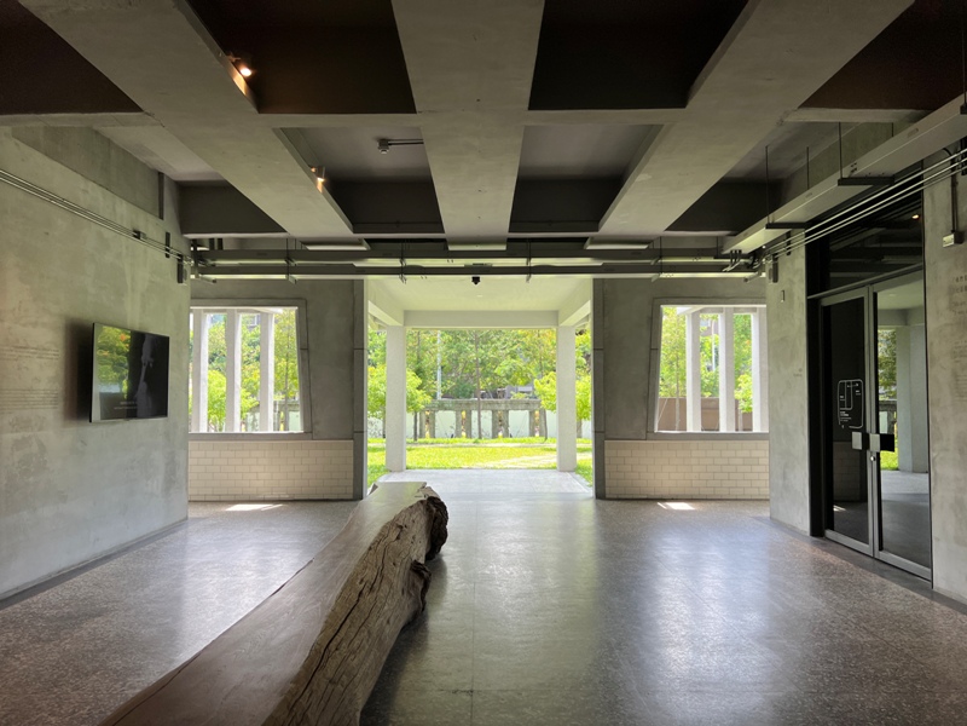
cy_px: 363
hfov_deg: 67.3
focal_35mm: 26
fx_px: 726
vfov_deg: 53.1
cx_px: 484
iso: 50
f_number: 1.5
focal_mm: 5.7
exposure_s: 1/379
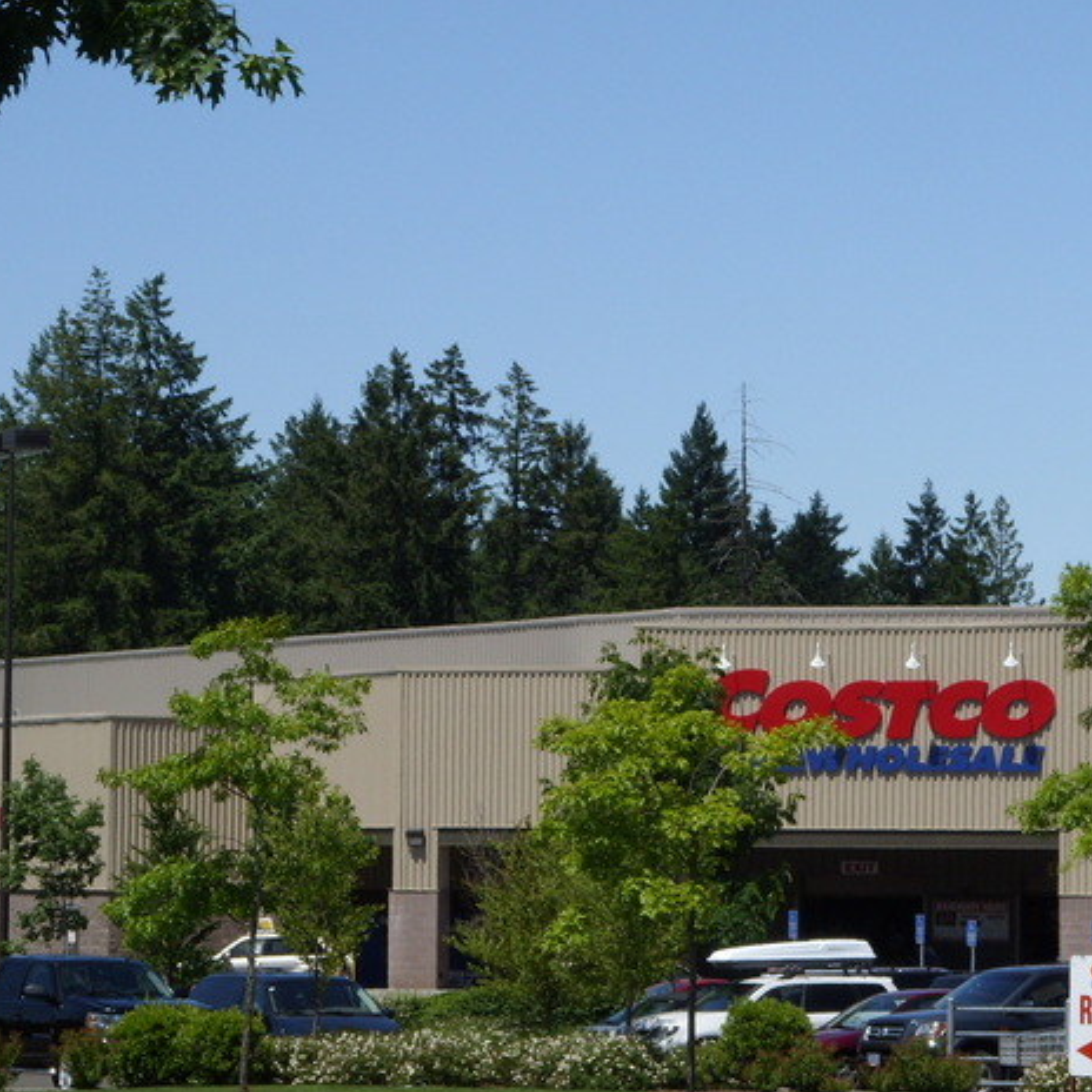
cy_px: 567
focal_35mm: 178
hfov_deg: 9.8
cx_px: 858
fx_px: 6353
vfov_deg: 9.8
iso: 50
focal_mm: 18.9
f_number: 6.4
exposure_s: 1/478
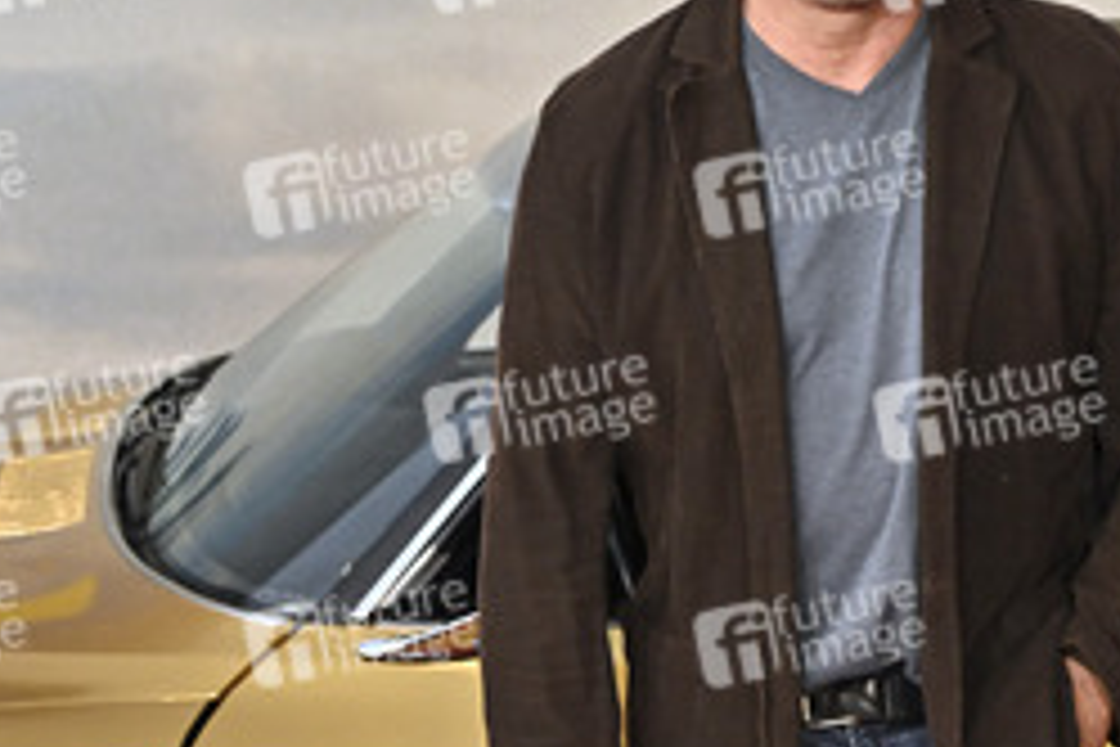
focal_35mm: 85
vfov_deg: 16.1
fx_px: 2644
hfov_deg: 23.6
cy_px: 297
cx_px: 868
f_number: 4.5
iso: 3200
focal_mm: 47
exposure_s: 1/320
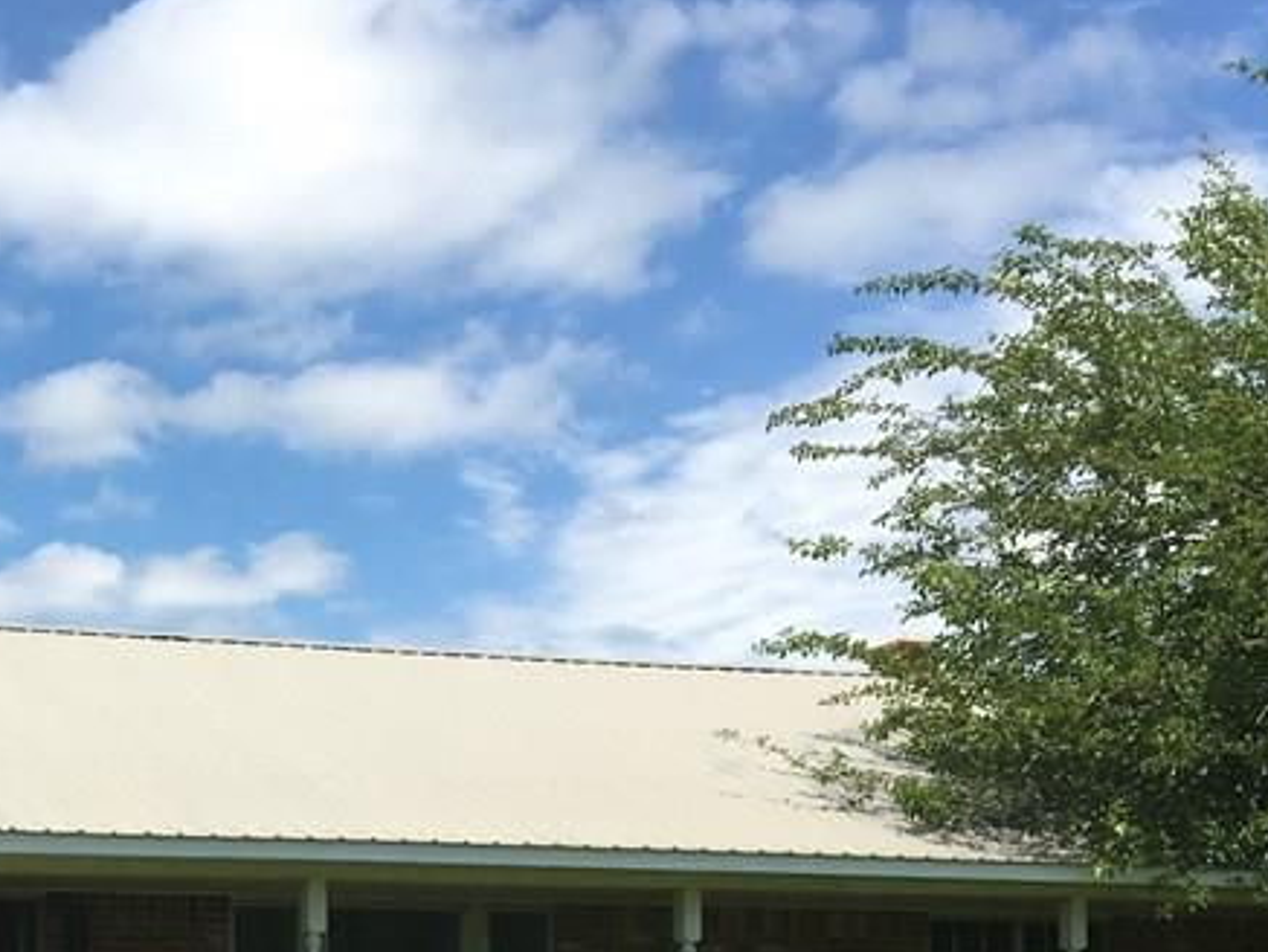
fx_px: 2492
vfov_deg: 20.6
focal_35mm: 68
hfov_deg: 27.2
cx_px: 46
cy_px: 1054
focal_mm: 4.15
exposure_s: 1/1832
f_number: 2.2
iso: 25
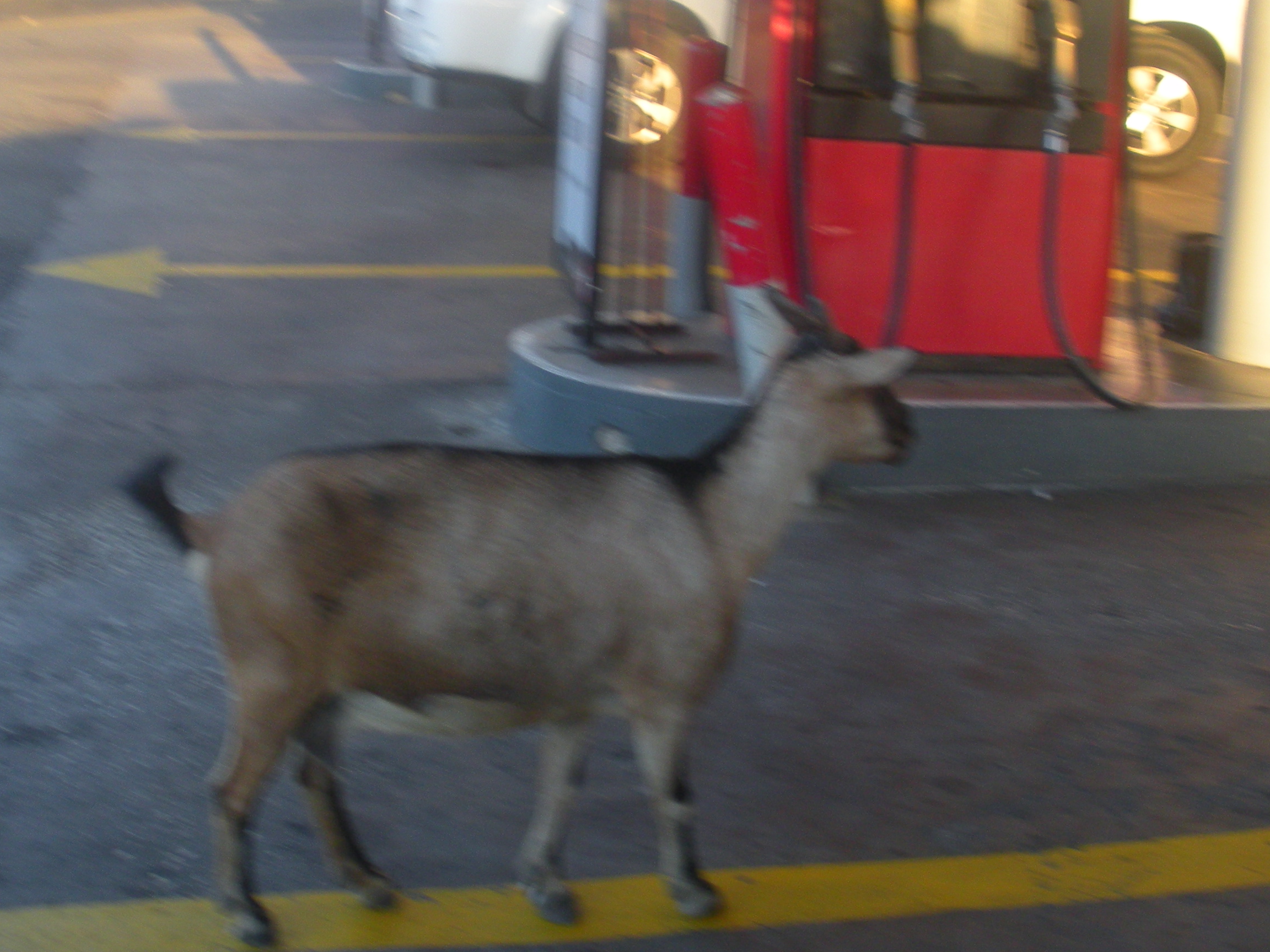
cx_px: 647
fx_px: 2091
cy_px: 356
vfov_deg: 25.6
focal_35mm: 57
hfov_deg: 33.8
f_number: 3.5
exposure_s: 1/51.2
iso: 73
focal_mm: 6.3
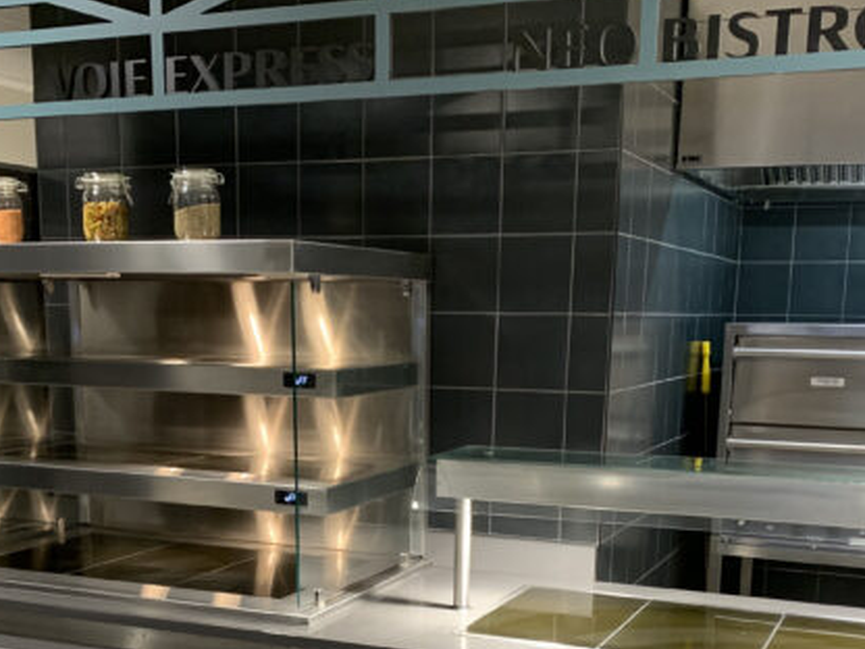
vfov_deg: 29.0
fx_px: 1199
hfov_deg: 39.7
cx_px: 420
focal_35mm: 48
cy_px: 585
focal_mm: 4.25
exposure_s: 1/50
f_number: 1.8
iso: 250
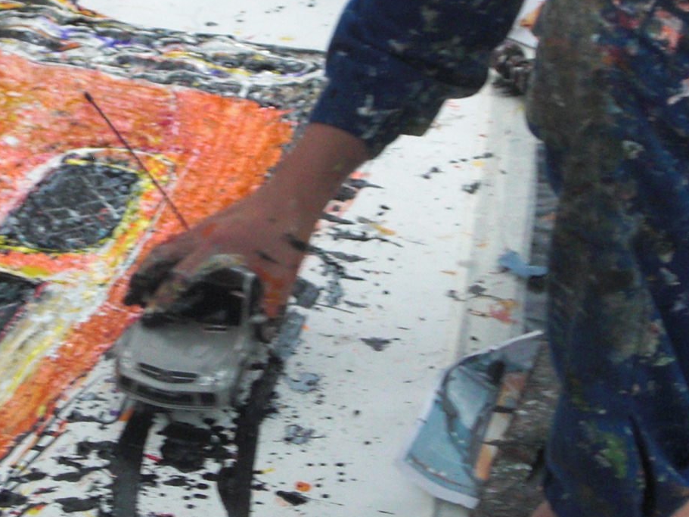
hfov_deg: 11.8
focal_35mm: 167
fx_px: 3324
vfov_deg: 8.9
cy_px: 183
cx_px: 179
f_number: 4.1
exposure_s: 1/50
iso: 200
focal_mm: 11.7
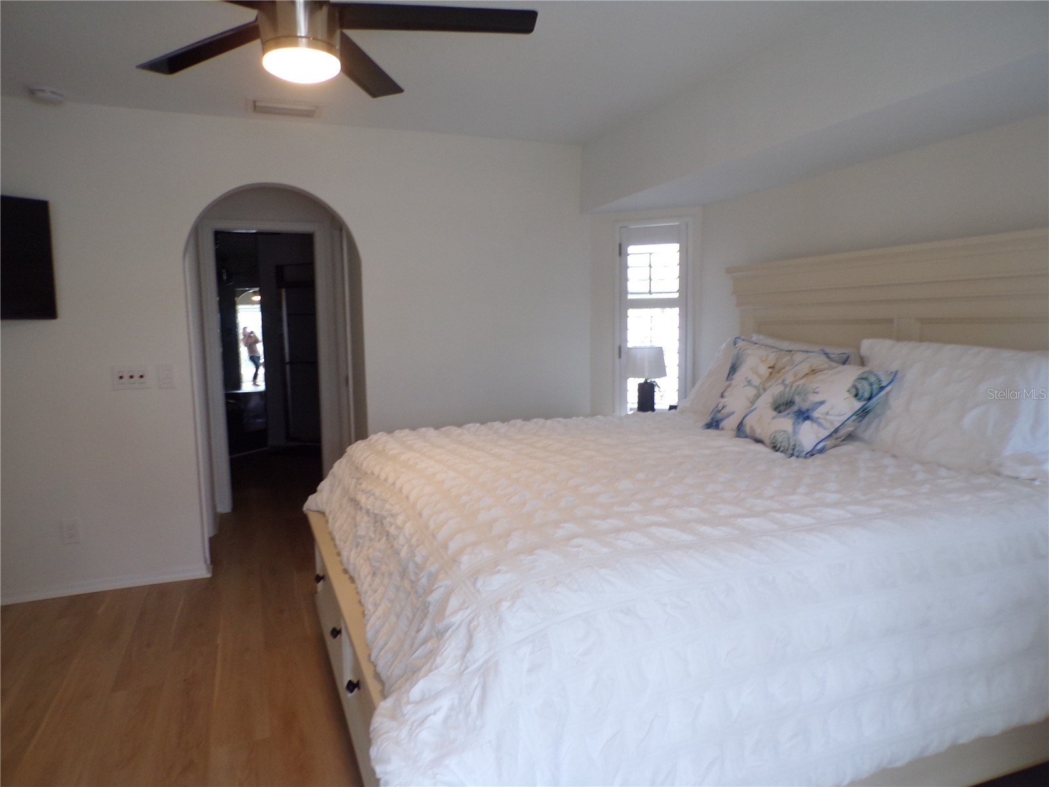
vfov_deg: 56.8
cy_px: 394
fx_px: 727
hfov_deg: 71.6
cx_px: 524
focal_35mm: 24
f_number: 3
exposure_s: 1/34
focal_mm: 4.3
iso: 151
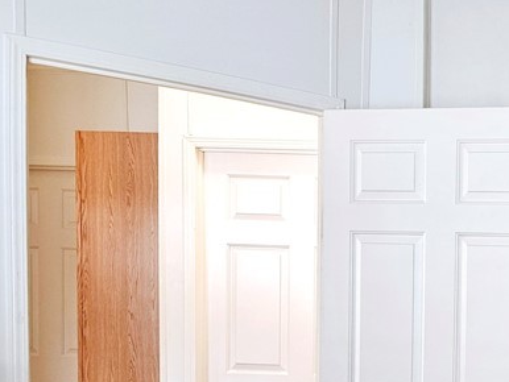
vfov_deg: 22.9
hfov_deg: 27.0
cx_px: 651
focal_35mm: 61
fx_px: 898
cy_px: 396
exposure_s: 1/120
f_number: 1.7
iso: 250
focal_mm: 6.3
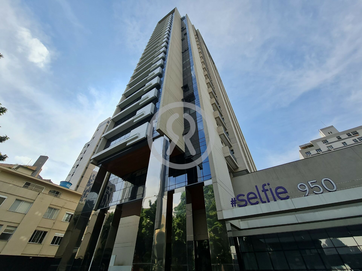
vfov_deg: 89.9
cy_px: 136
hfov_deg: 106.2
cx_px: 181
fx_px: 136
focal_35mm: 13
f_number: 2.2
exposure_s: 1/2376
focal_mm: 2.2
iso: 64
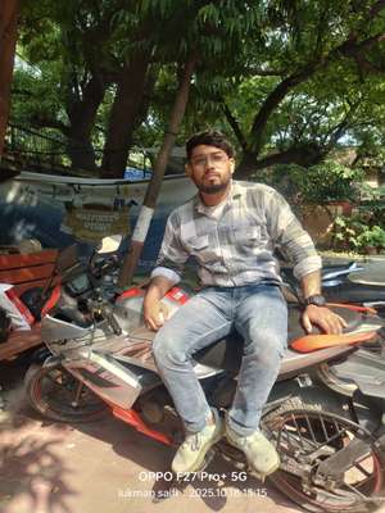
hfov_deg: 54.9
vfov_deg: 69.4
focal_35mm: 25
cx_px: 192
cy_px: 256
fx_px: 371
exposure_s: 1/100
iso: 162
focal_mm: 4.7
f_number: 1.7
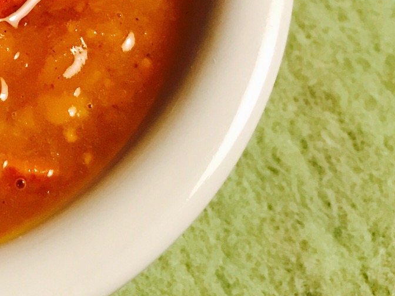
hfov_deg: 22.1
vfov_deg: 17.1
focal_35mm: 84
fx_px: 959
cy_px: -20
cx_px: -28
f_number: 1.8
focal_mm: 3.99
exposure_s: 1/15
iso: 64
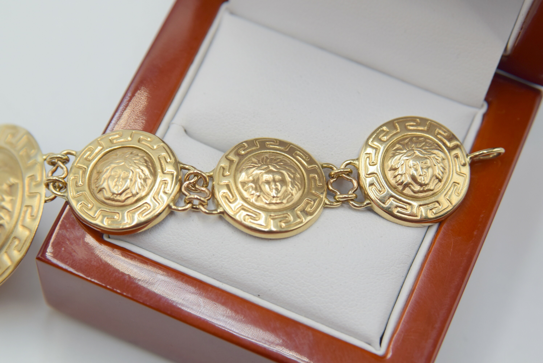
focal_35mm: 128
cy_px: 182
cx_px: 272
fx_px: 1925
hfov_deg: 16.1
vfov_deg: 10.8
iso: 360
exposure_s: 1/250
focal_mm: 85
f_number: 8
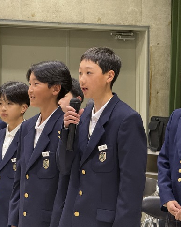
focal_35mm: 157
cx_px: 81
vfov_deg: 12.3
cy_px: 113
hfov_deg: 9.8
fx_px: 1052
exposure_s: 1/60
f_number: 2.8
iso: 640
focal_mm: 15.66
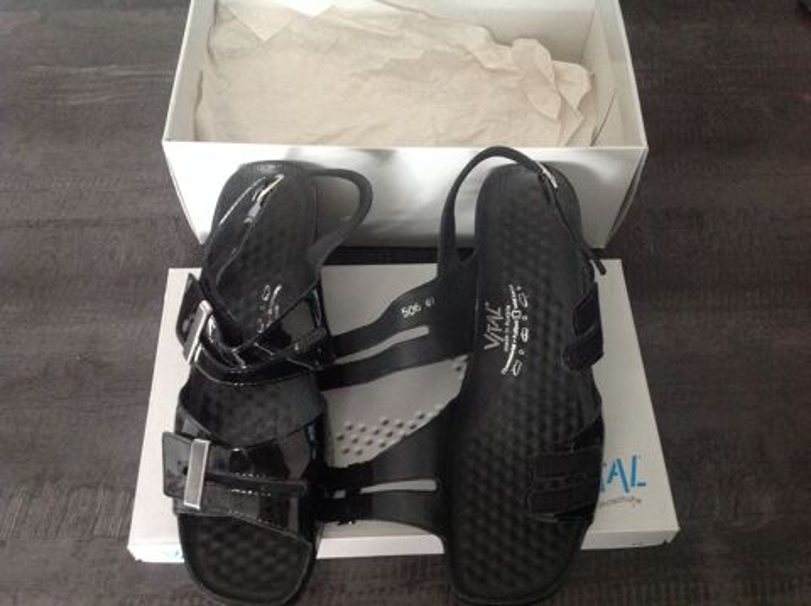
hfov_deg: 52.7
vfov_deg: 40.6
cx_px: 406
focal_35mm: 35
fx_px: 819
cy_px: 303
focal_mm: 4.28
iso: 320
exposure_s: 1/15
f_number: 2.4
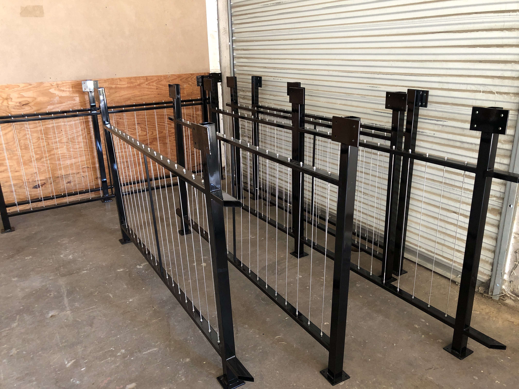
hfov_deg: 63.4
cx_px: 260
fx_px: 420
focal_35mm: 28
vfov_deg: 49.7
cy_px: 194
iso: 100
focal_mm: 3.99
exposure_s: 1/15
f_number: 1.8
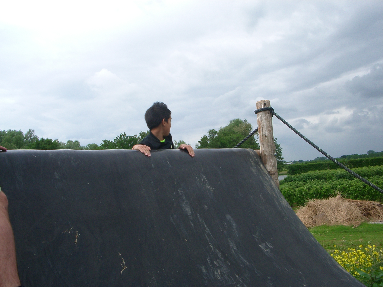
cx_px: 192
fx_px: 387
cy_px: 144
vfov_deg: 40.7
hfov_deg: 52.6
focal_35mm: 35
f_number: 4.3
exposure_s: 1/250
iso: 80
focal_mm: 5.8
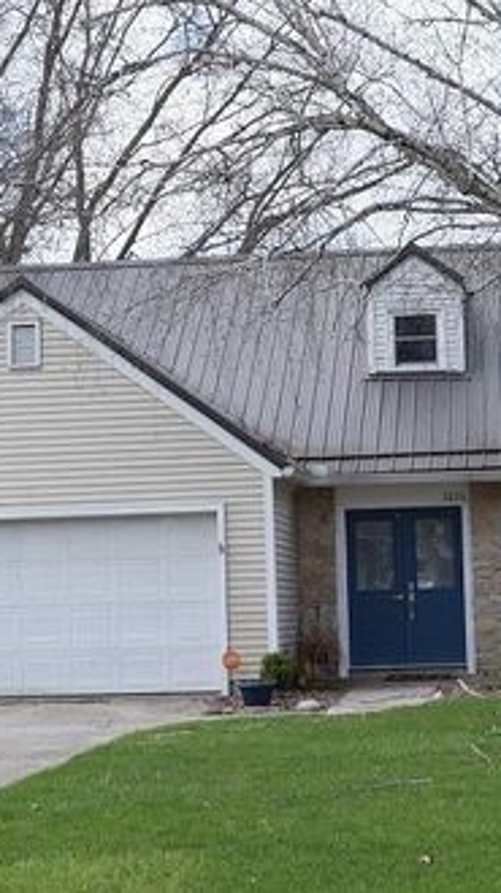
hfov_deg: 14.8
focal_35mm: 81
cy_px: 448
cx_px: 401
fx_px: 1918
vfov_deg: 26.2
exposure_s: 1/320
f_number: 9
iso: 200
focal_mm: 34
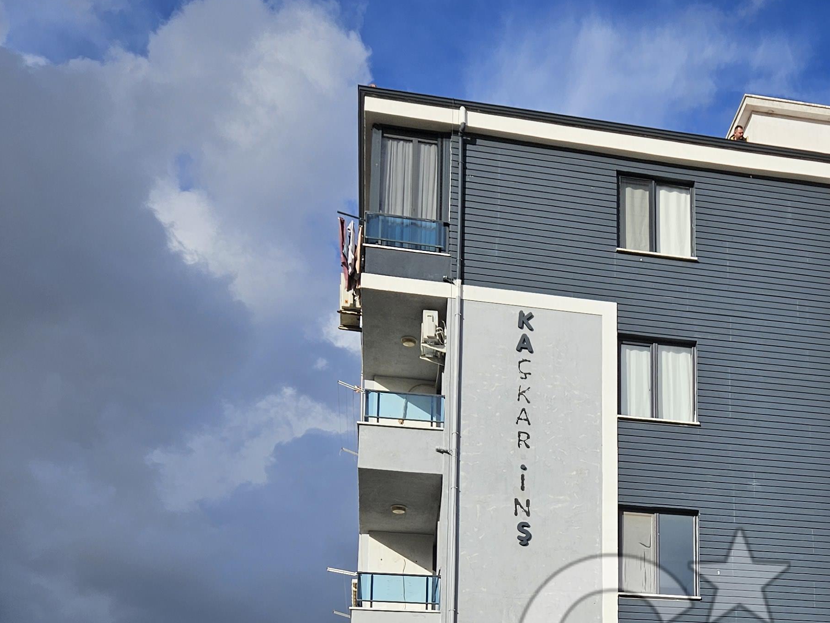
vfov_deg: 26.3
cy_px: 687
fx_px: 1223
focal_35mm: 51
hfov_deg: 36.3
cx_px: 653
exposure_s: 1/3618
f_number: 1.8
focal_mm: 5.4
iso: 25
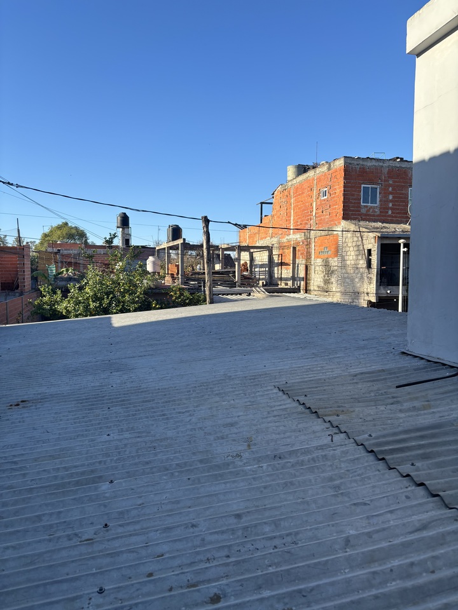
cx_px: 229
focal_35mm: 26
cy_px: 305
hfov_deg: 53.1
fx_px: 459
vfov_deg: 67.3
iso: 50
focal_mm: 5.96
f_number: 1.6
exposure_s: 1/1695
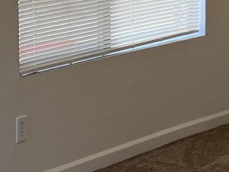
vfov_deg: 8.6
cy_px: -85
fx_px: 1117
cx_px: 44
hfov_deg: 11.7
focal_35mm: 169
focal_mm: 5.7
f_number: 1.5
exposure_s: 1/219
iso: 50
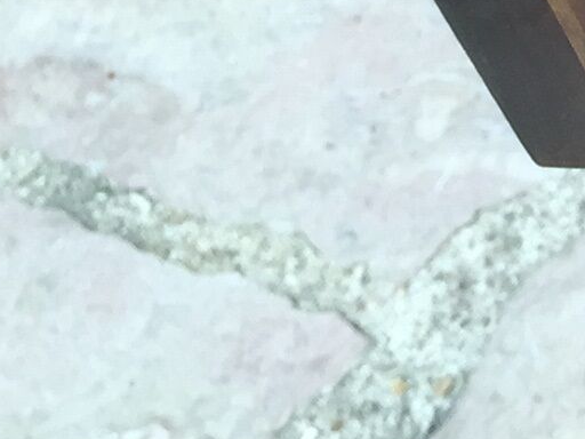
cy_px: -656
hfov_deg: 9.1
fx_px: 3126
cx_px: 1609
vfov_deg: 7.4
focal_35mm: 185
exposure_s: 1/60
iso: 32
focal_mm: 4.15
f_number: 2.2
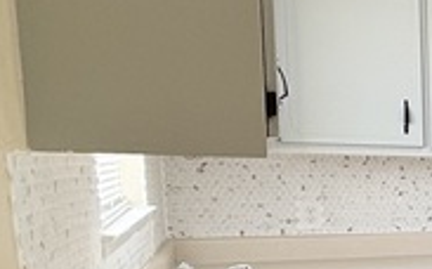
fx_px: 765
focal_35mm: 65
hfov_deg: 19.9
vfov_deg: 19.6
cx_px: 829
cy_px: 243
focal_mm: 2.22
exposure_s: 1/123
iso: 64
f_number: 2.2
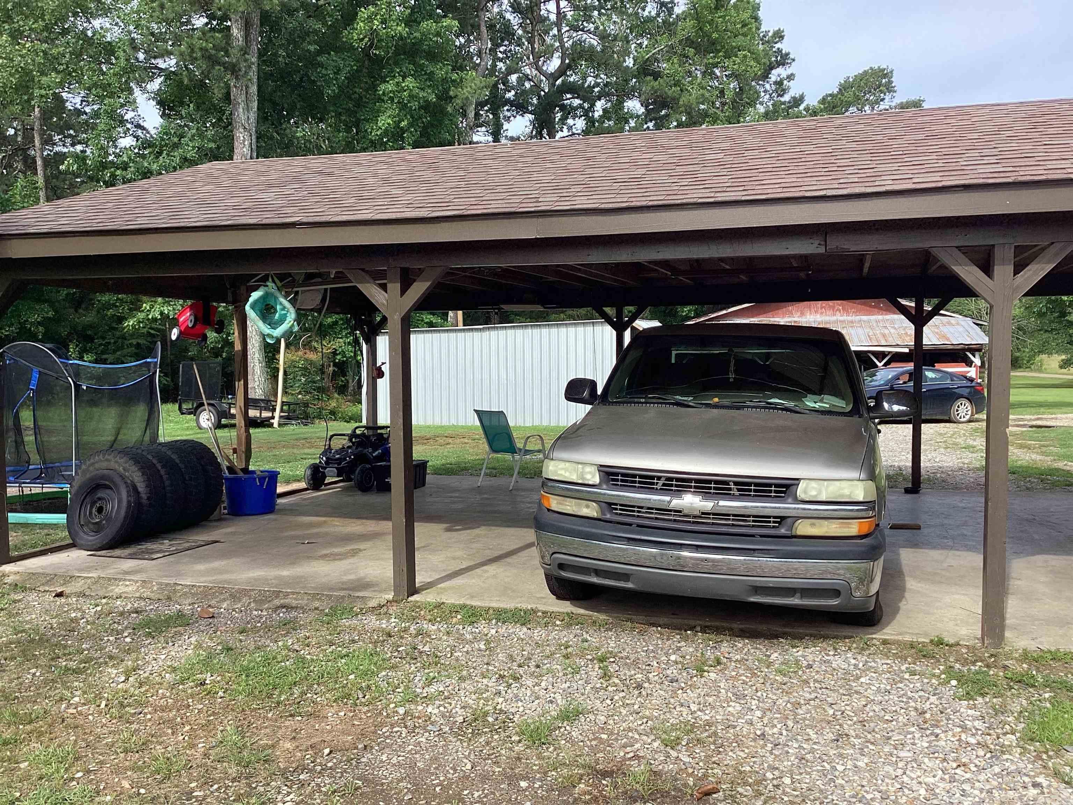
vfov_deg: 45.4
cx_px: 536
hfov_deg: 58.4
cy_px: 402
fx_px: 961
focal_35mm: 31
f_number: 2.4
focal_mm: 3.3
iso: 25
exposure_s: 1/503
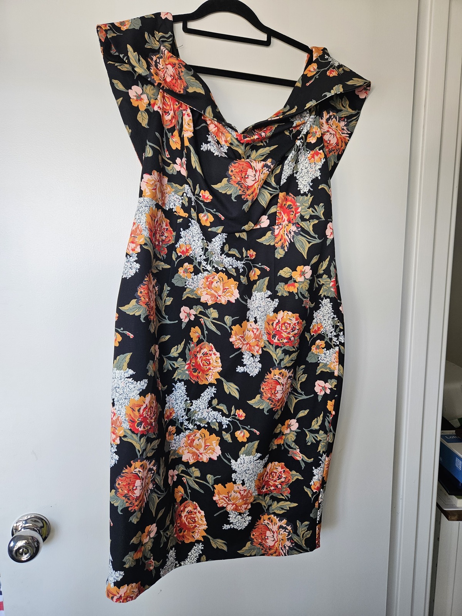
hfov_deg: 58.9
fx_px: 409
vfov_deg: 73.9
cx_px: 231
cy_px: 308
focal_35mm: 23
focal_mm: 5.4
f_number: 1.8
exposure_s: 1/190
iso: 160
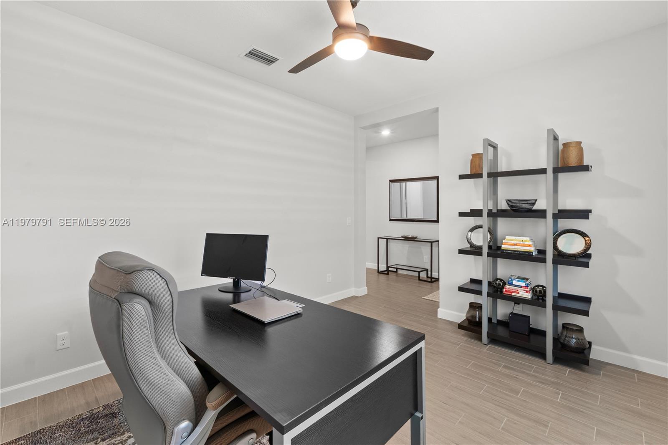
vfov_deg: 77.3
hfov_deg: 100.4
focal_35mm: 15
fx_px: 278
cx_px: 334
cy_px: 222
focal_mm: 10
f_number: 10
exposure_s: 2.5
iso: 200
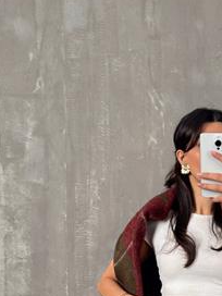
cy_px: 308
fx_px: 710
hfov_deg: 17.4
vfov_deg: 22.5
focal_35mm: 83
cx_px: 224
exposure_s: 1/121
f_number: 1.78
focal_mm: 6.76
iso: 200
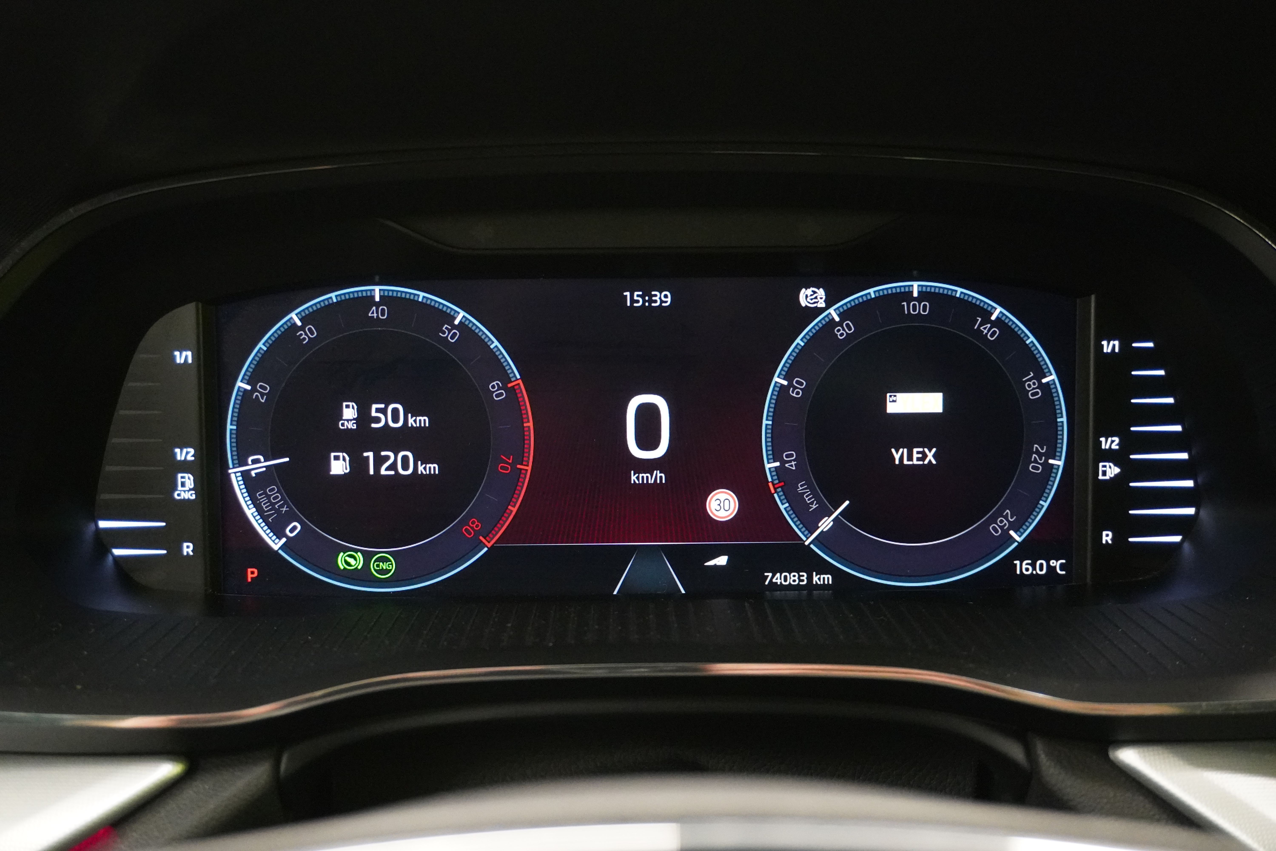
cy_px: 426
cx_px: 638
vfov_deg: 30.8
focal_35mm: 44
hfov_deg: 45.0
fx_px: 1542
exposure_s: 1/50
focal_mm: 29
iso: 6400
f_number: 4.5
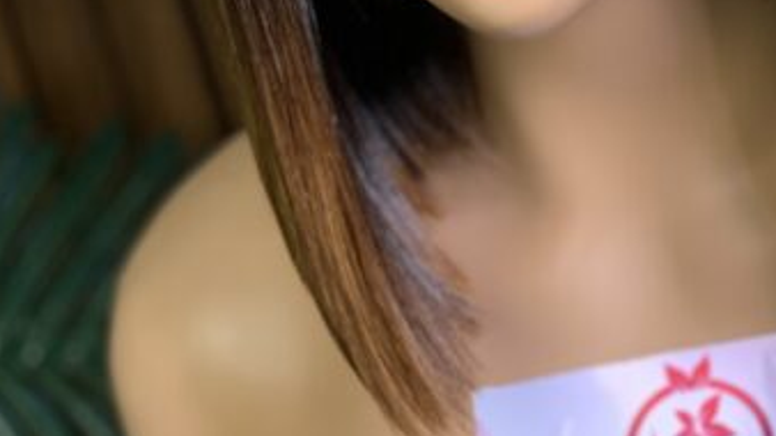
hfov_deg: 16.0
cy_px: -101
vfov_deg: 8.9
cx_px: 558
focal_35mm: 134
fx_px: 2757
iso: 20
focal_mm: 6
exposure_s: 1/100
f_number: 2.4
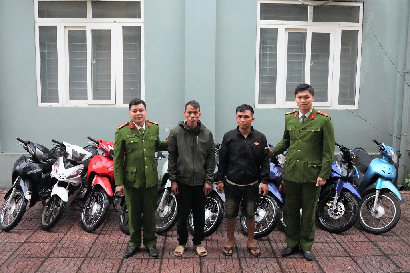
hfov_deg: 53.1
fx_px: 410
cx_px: 205
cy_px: 136
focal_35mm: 36
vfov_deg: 36.8
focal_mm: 24
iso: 12800
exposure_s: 1/1000
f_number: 2.8
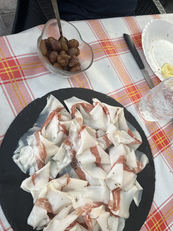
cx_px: 86
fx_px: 173
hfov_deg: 53.1
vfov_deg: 67.3
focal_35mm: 26
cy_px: 116
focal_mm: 5.1
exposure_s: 1/121
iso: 125
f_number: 1.6
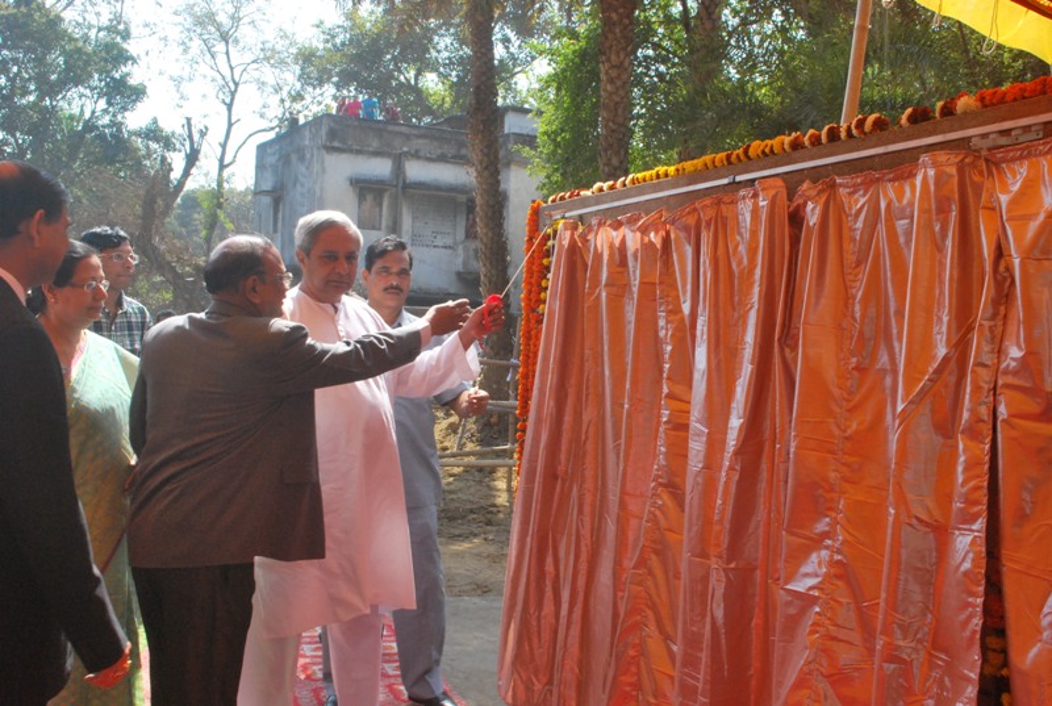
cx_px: 526
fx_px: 1054
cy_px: 353
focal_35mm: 36
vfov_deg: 37.0
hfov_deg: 53.0
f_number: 16
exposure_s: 1/125
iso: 800
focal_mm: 24
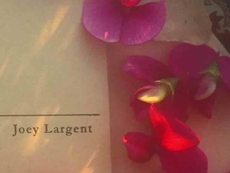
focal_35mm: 123
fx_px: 818
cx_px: -55
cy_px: 90
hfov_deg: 15.4
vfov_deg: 12.1
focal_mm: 4.15
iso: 32
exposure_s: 1/329
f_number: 2.2
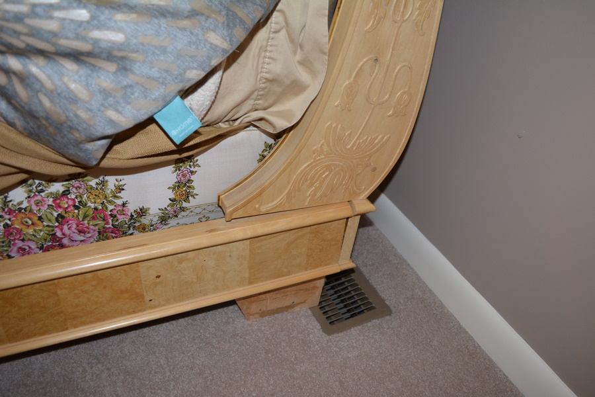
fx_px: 496
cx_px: 298
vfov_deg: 43.6
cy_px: 198
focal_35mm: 30
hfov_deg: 61.9
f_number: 3.8
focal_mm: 20
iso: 640
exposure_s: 1/60
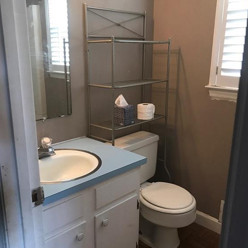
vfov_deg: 48.4
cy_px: 136
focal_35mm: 34
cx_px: 122
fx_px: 276
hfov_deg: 48.4
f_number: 1.8
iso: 64
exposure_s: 1/15
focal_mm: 3.99
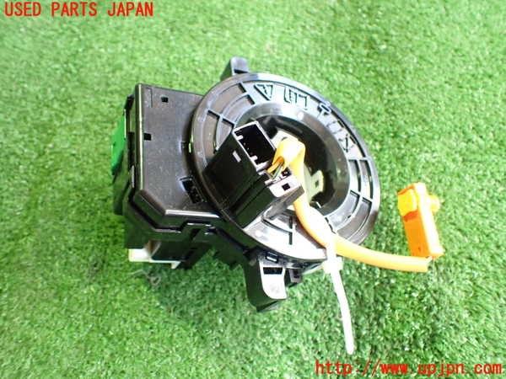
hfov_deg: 60.0
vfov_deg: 46.8
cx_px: 253
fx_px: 439
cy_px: 190
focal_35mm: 30
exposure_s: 1/50
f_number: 2.3
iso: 800
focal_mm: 5.4
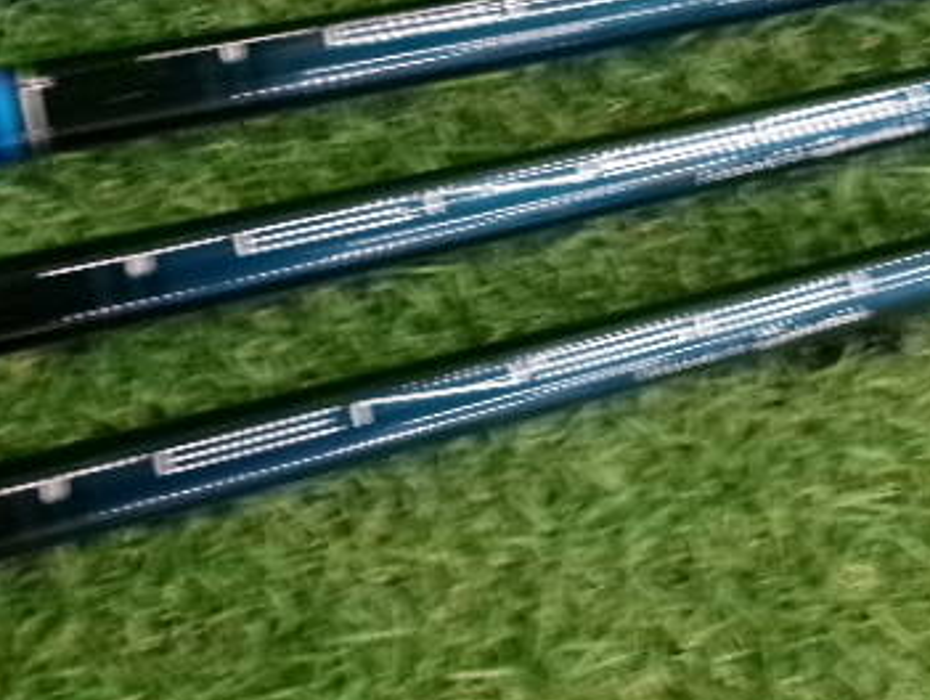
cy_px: 164
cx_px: 498
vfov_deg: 28.1
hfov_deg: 37.4
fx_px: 1372
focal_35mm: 51
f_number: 3.9
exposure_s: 1/34
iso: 800
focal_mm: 5.1
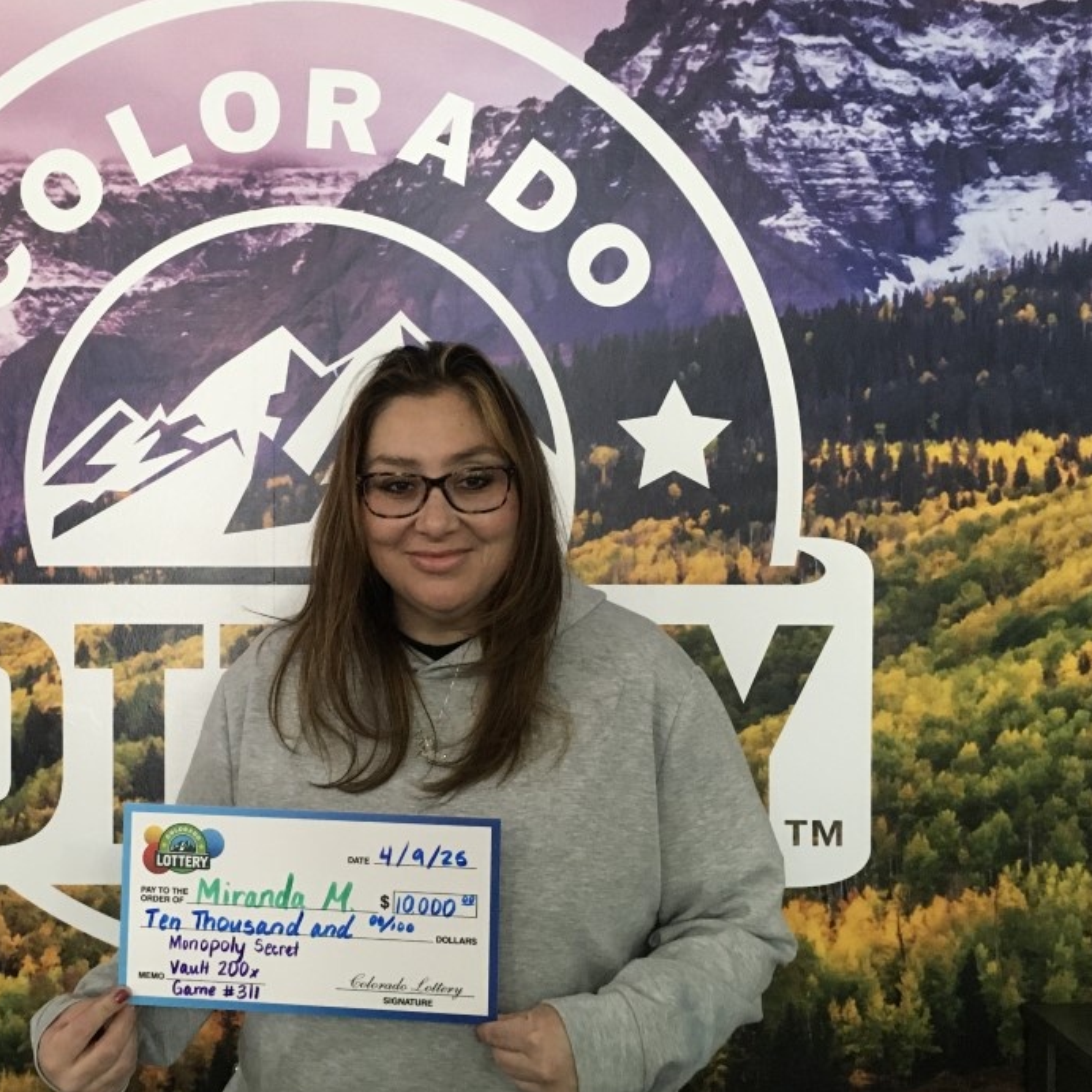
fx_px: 1356
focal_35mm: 38
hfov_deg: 43.1
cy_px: 553
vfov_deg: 43.9
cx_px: 338
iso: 200
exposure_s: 1/30
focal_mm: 4.15
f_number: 2.2
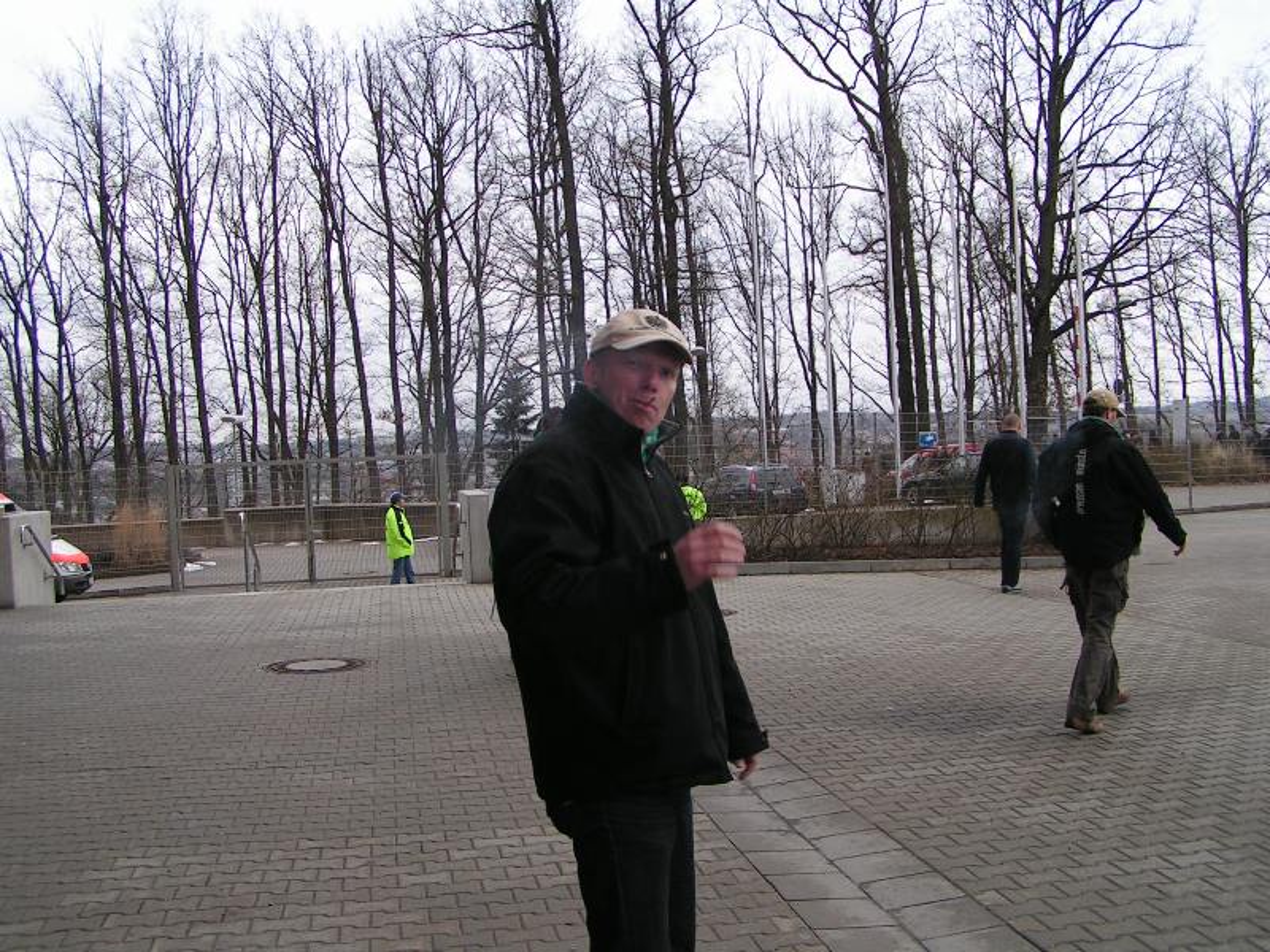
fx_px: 1394
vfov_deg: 37.7
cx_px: 635
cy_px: 476
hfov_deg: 49.0
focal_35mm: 38
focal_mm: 5.8
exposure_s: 1/80
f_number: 4
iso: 50
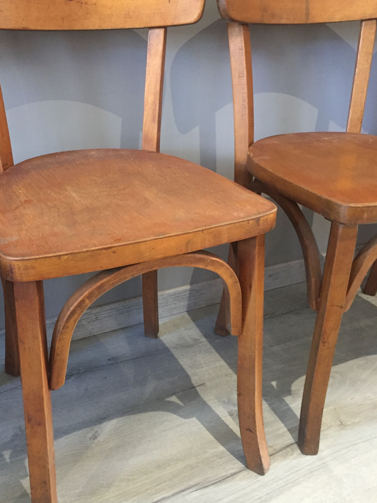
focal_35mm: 35
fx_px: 508
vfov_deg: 52.5
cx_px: 154
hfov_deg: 40.5
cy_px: 221
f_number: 2.2
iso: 250
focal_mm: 4.15
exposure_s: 1/20
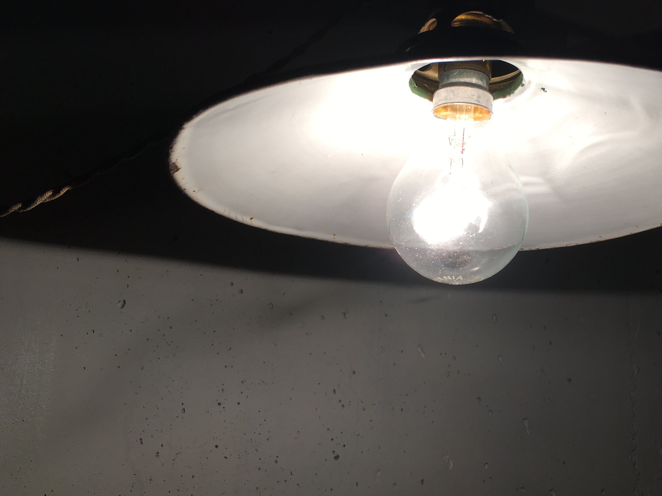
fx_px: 784
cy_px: 233
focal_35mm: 41
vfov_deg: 35.1
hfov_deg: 45.0
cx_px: 446
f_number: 2.2
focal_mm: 4.15
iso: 25
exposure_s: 1/155
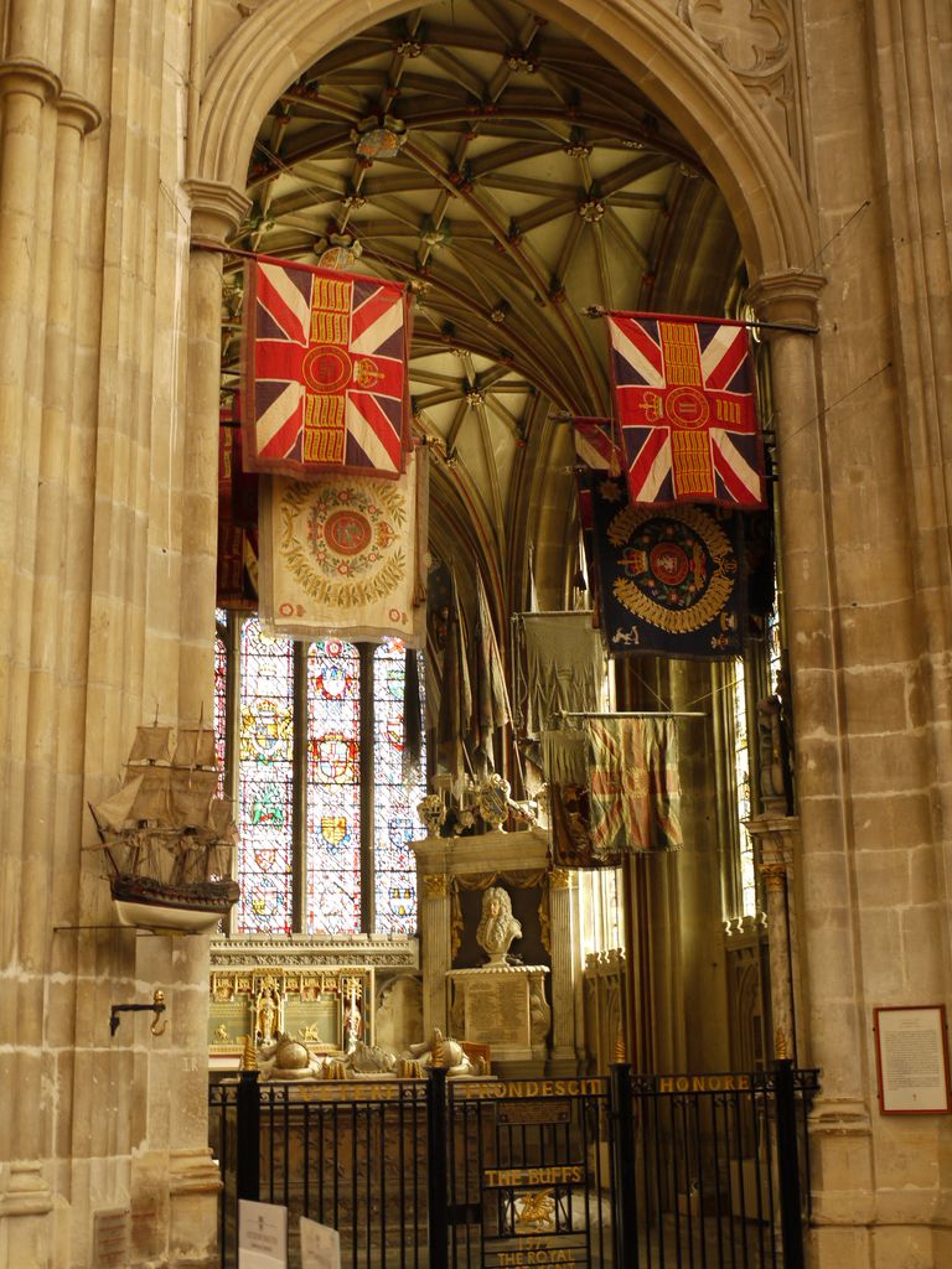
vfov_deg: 39.7
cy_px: 634
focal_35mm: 48
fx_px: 1760
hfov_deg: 30.3
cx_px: 476
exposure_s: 1/6
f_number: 4.8
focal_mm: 24
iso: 400
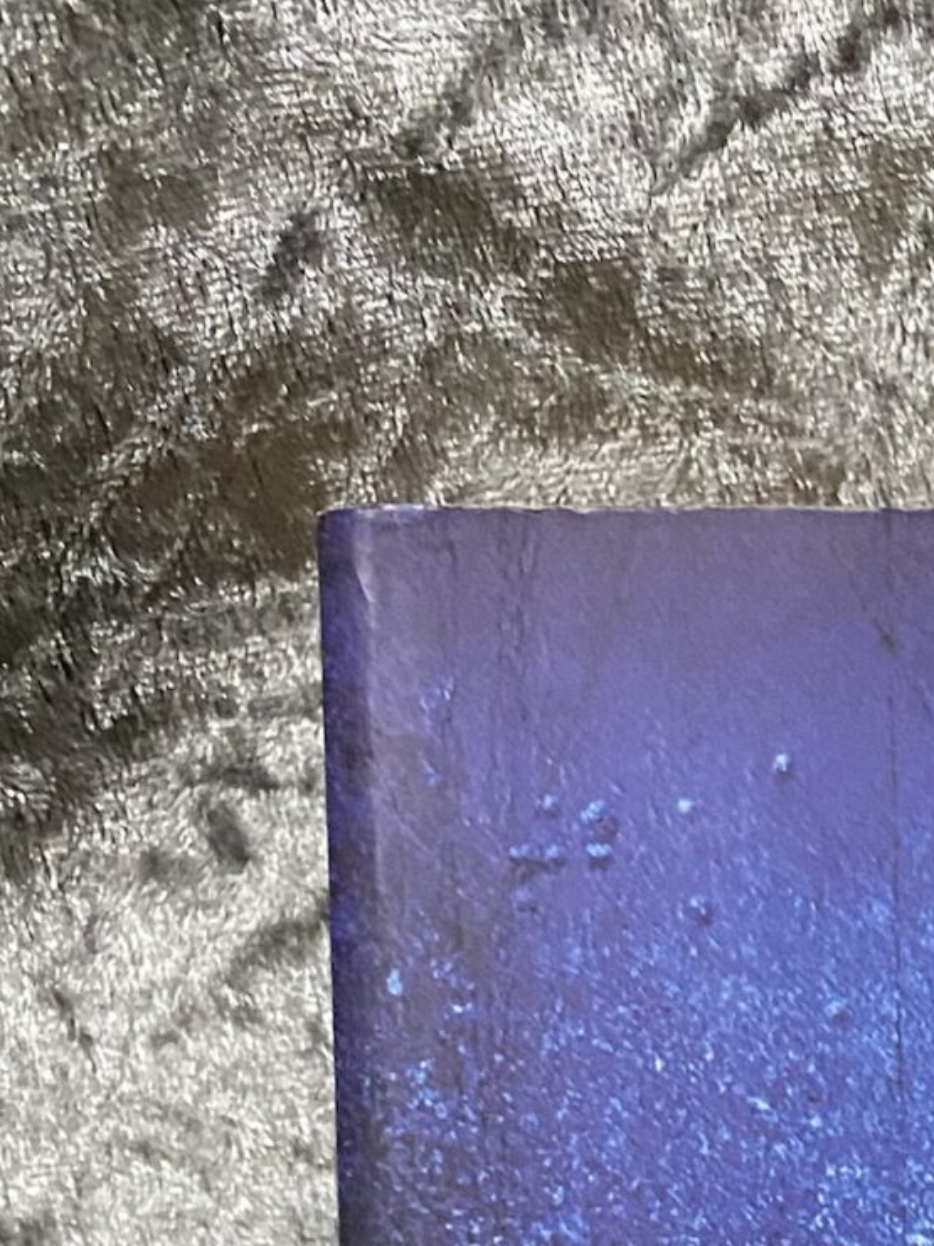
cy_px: 2041
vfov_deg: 18.4
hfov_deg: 15.1
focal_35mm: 90
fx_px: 3238
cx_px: 1422
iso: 500
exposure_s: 1/25
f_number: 1.8
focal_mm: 4.25
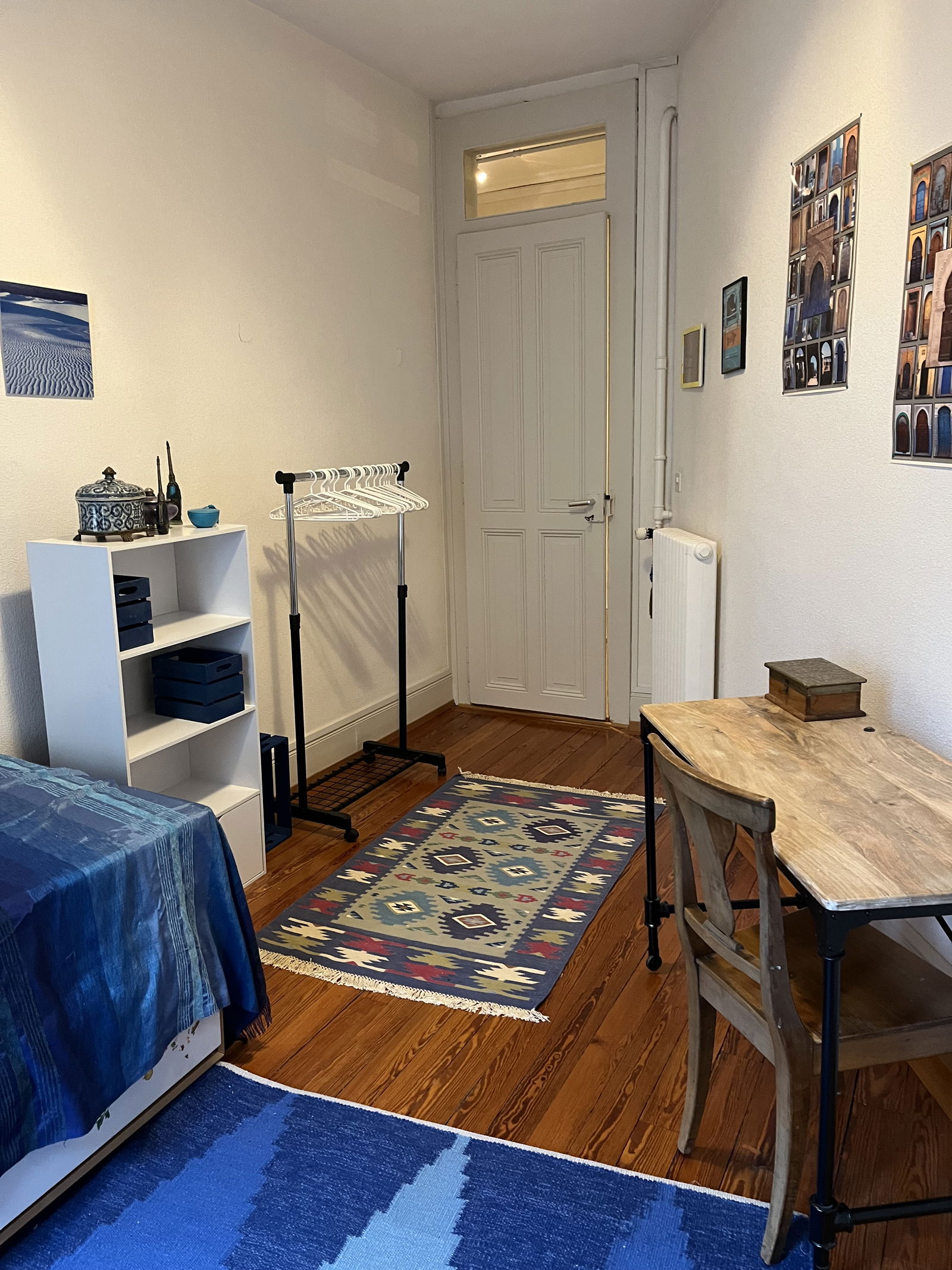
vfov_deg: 67.3
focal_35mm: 26
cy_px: 635
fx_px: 953
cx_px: 476
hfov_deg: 53.1
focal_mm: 5.1
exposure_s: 1/50
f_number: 1.6
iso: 400
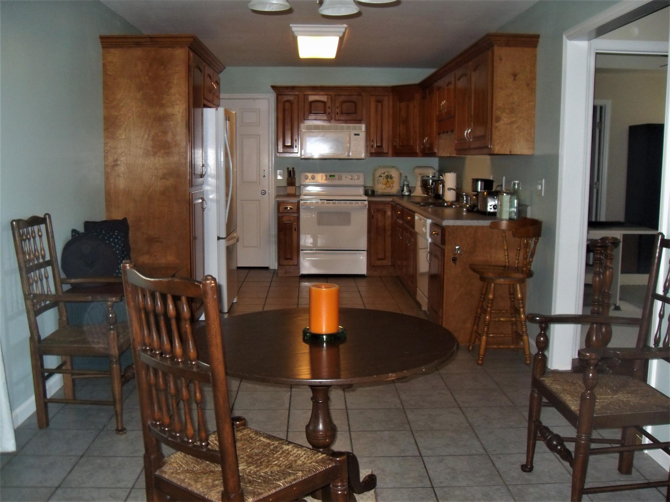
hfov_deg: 54.0
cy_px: 251
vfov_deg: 41.8
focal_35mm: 34
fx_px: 658
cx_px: 335
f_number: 2.8
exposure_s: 1/45
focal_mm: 6.3
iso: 160
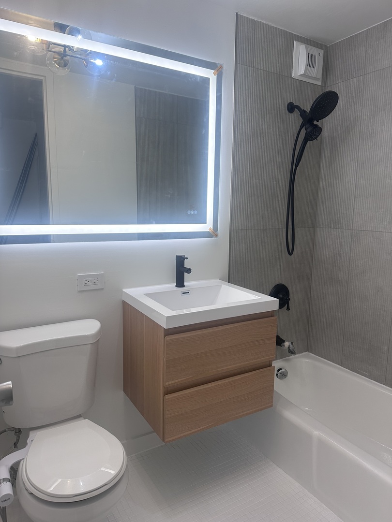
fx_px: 362
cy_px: 261
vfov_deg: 71.6
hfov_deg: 56.8
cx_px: 196
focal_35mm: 24
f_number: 1.78
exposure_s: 1/167
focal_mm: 6.86
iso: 100
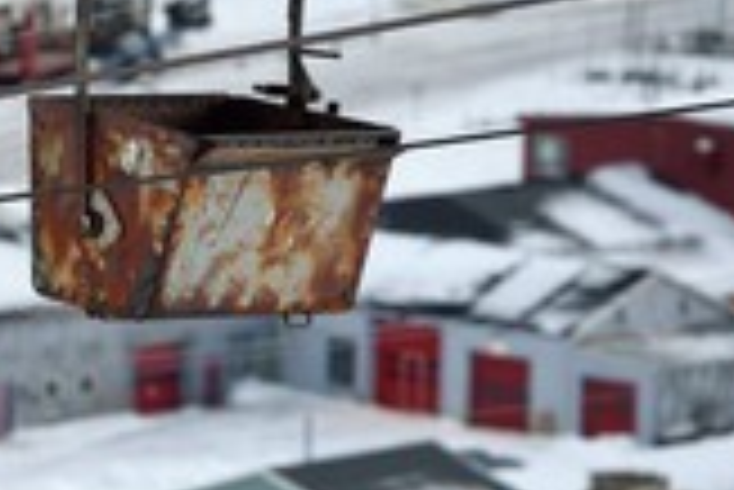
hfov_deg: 4.3
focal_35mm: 476
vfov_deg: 2.9
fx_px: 9714
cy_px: 234
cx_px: -198
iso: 200
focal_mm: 185
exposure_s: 1/160
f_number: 4
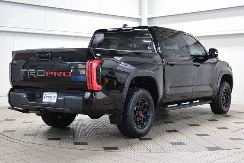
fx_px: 366
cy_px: 82
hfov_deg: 36.9
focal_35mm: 54
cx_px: 122
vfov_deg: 25.1
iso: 1600
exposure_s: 1/60
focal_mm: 36
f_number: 4.5
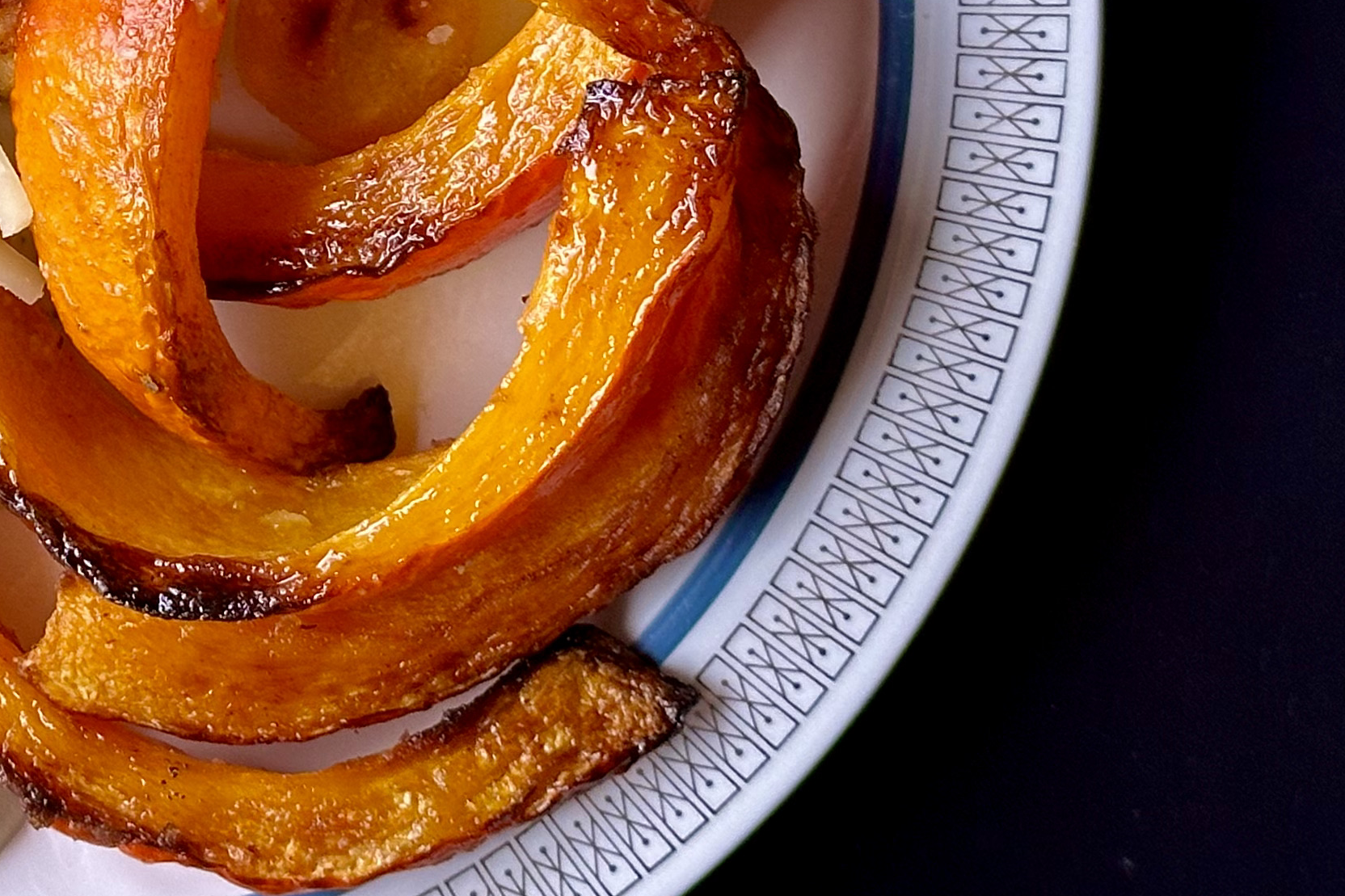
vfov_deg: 11.2
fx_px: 4520
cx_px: -57
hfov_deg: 16.5
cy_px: -16
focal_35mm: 121
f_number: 1.78
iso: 100
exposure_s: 1/60
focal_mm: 6.86
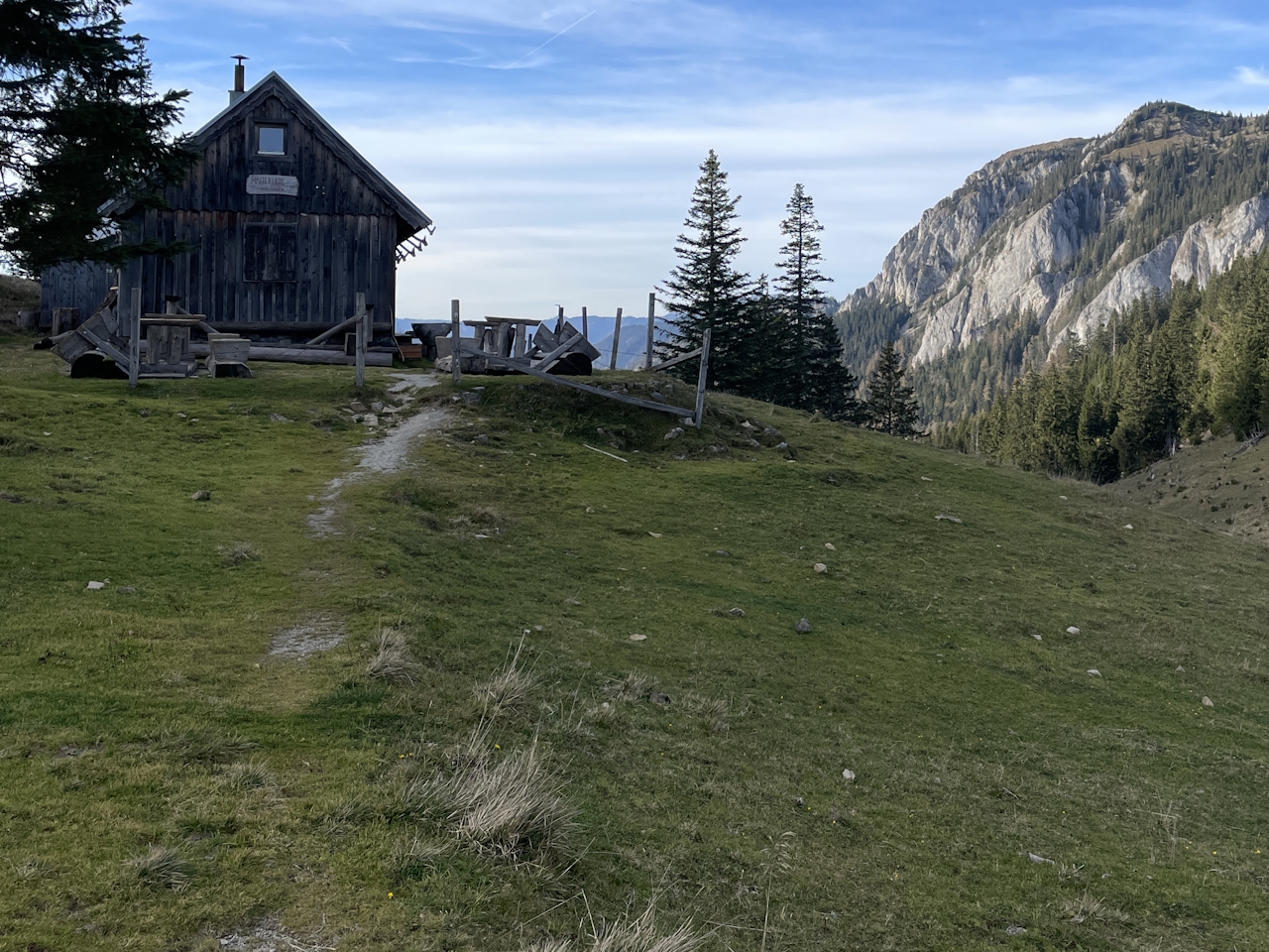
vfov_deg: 36.2
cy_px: 272
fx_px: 1430
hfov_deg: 47.6
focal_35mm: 39
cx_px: 753
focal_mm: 4.2
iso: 32
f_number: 1.6
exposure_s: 1/2092
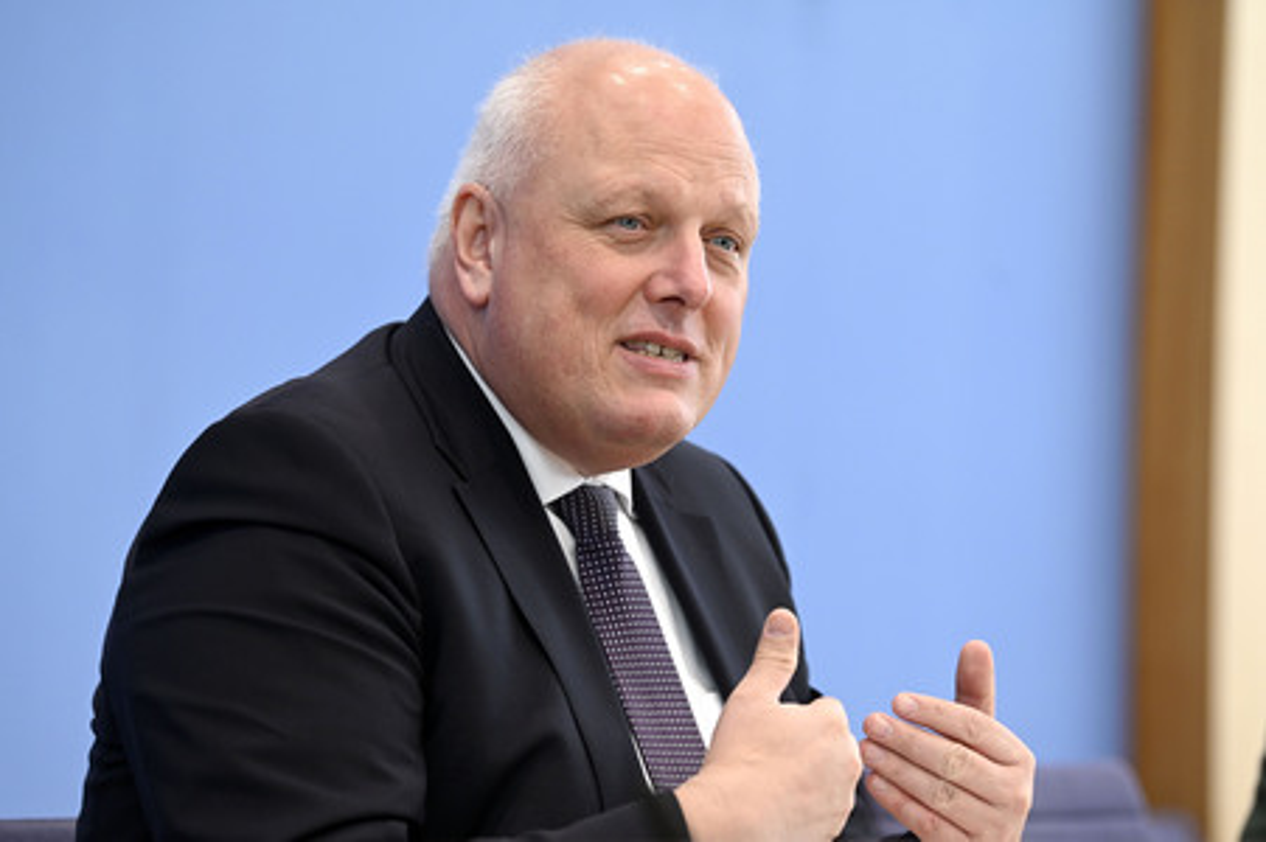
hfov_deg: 13.7
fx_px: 5271
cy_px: 421
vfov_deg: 9.1
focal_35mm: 150
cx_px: 633
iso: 2000
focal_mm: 150
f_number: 4
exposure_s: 1/800
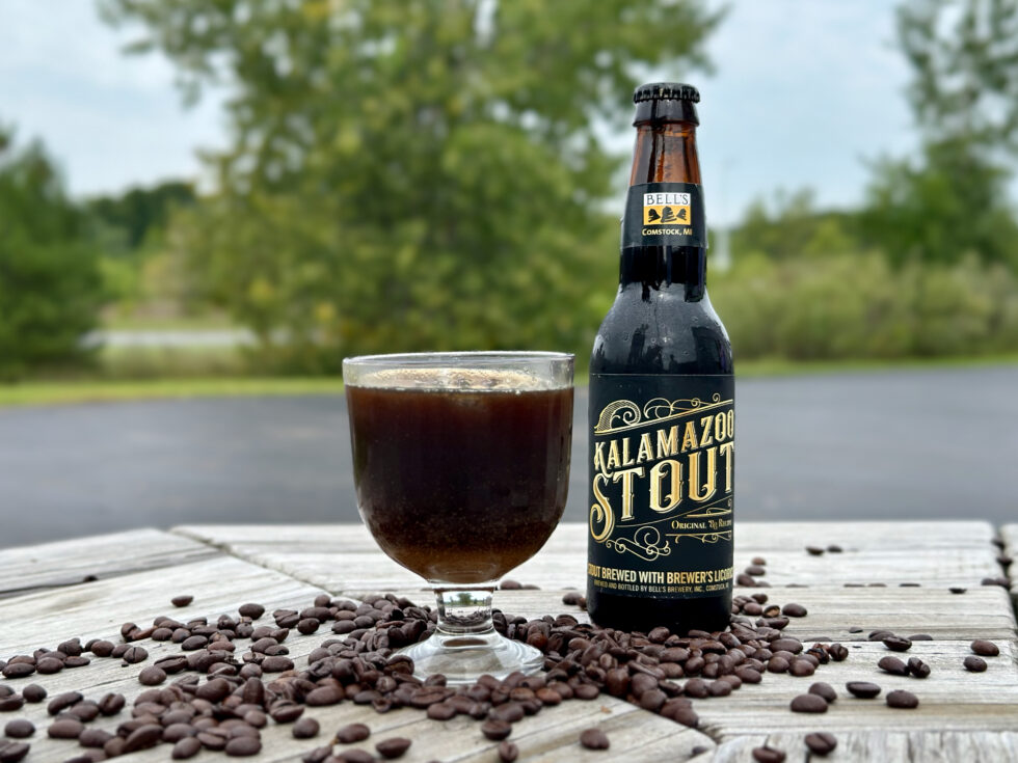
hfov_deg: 39.7
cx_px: 509
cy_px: 382
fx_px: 1412
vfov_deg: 30.3
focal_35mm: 48
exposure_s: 1/2070
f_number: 1.78
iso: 80
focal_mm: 6.86
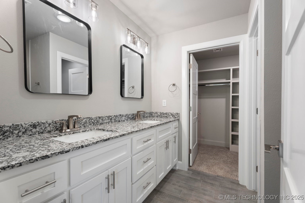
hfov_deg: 96.7
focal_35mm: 16
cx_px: 152
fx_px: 136
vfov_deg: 73.7
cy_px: 102
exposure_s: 1/4
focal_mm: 16
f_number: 9
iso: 200
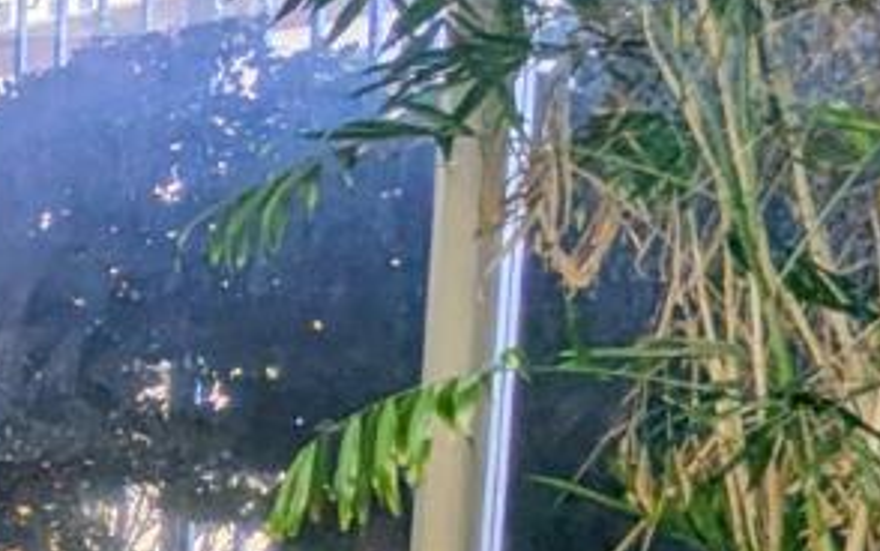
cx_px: -1200
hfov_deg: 15.6
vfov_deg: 19.7
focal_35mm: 65
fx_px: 1559
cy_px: 478
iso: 32
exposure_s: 1/158
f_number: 1.95
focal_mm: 2.23
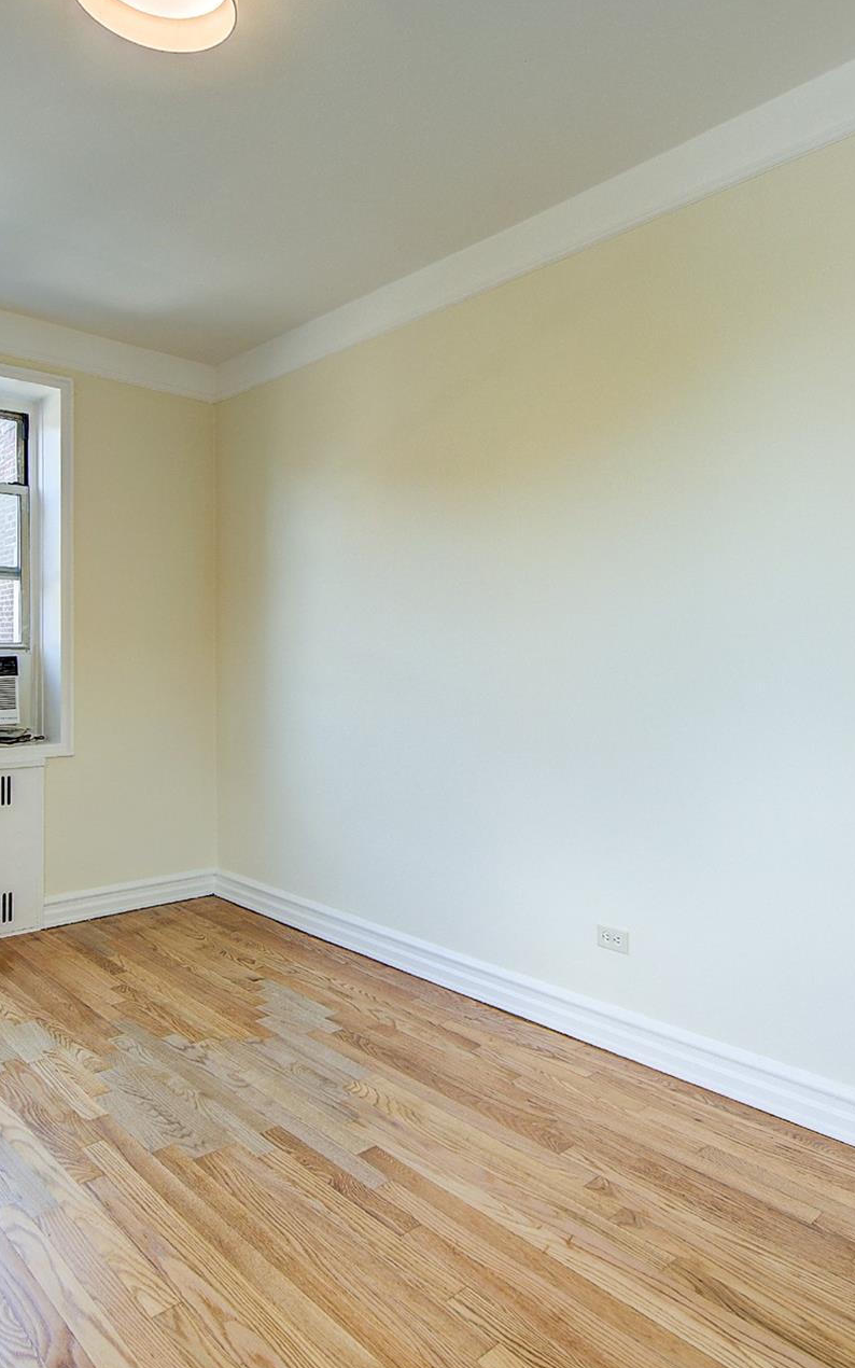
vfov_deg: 77.1
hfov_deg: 52.9
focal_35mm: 23
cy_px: 677
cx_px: 463
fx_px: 857
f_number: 7.1
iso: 250
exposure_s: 1/40
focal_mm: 14
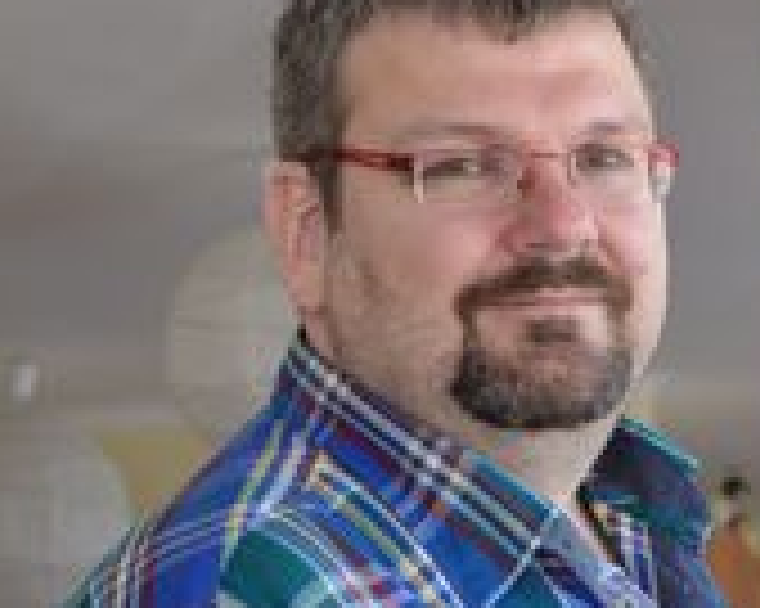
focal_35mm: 120
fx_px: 2698
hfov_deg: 16.0
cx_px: 355
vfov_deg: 12.8
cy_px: 79
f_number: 4.2
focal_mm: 36
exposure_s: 1/60
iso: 400
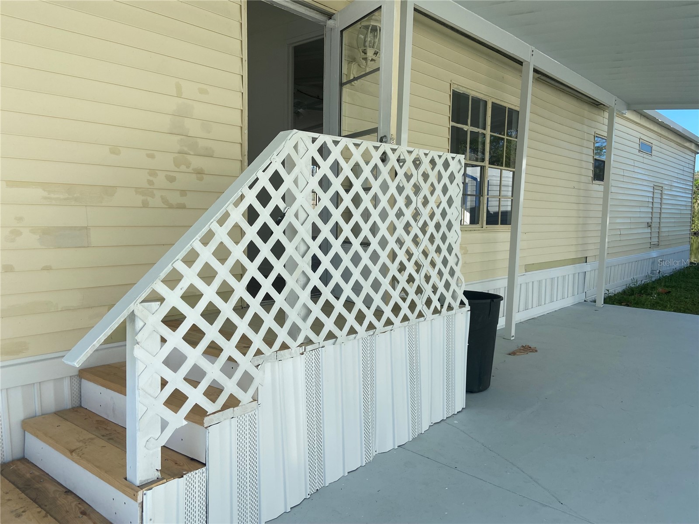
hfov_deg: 67.3
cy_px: 262
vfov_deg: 53.1
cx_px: 350
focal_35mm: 26
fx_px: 525
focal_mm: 4.25
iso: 32
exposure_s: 1/2066
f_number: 1.8
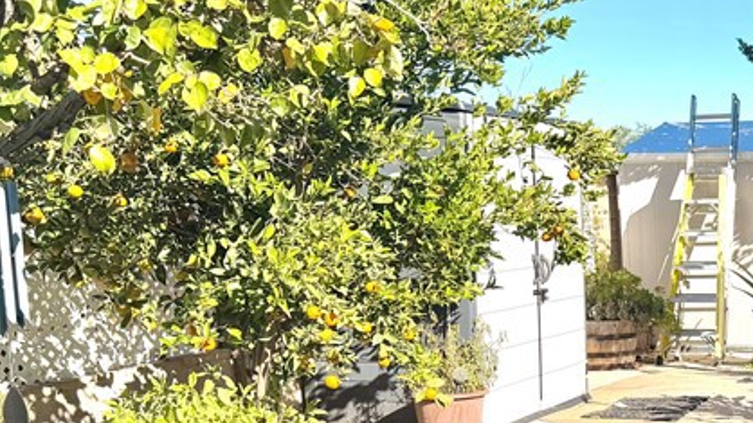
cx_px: 807
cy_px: 364
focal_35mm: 64
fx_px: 1278
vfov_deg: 18.6
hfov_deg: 29.9
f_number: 1.78
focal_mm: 6.76
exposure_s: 1/2445
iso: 80
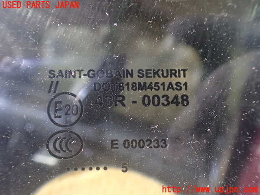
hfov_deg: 60.0
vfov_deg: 46.8
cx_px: 130
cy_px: 98
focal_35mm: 30
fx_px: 225
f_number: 2.3
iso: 1250
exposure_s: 1/30
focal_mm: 5.4
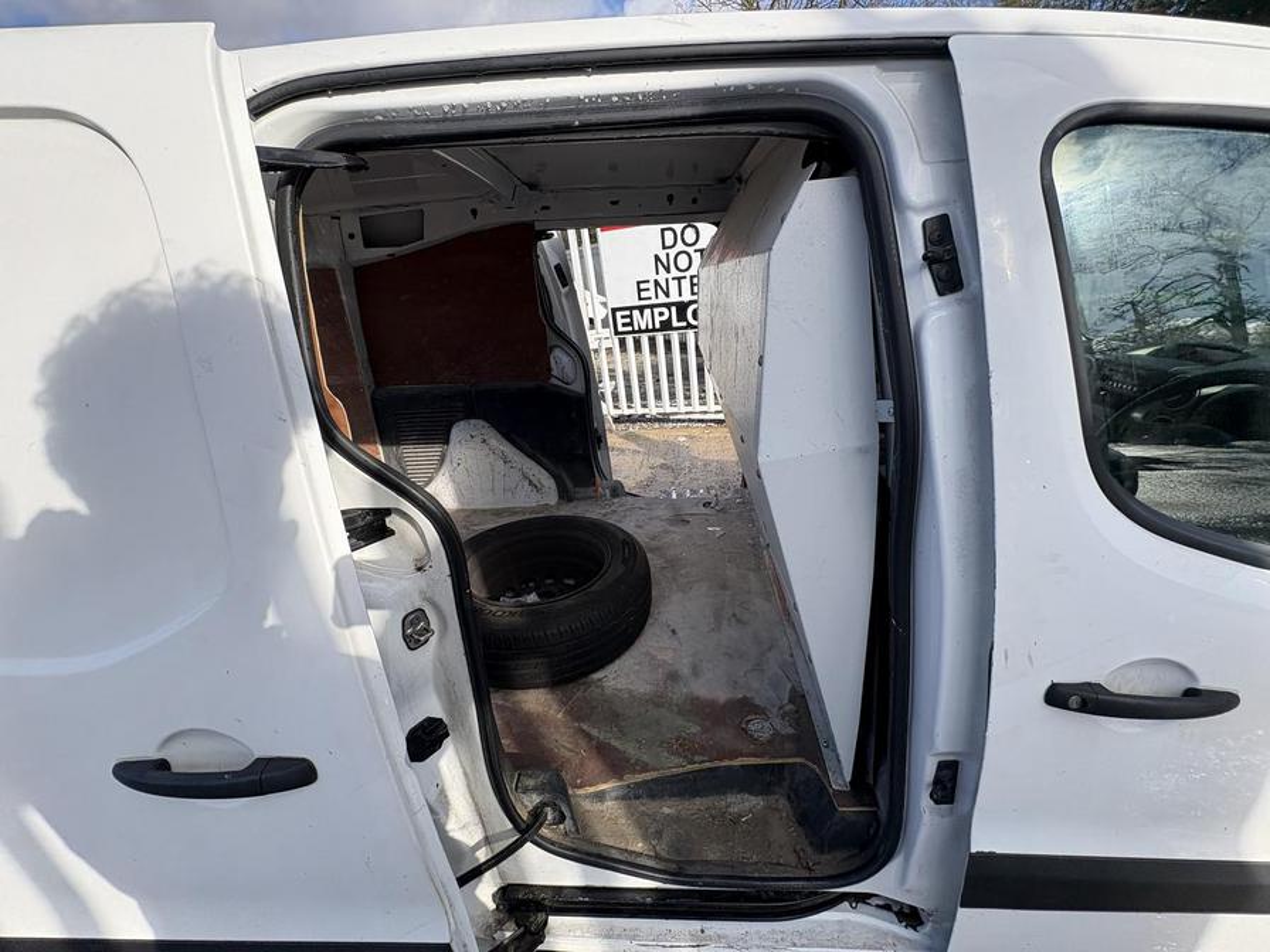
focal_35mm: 14
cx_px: 635
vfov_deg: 85.7
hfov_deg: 102.1
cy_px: 476
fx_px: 514
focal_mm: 2.22
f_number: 2.2
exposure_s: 1/565
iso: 50
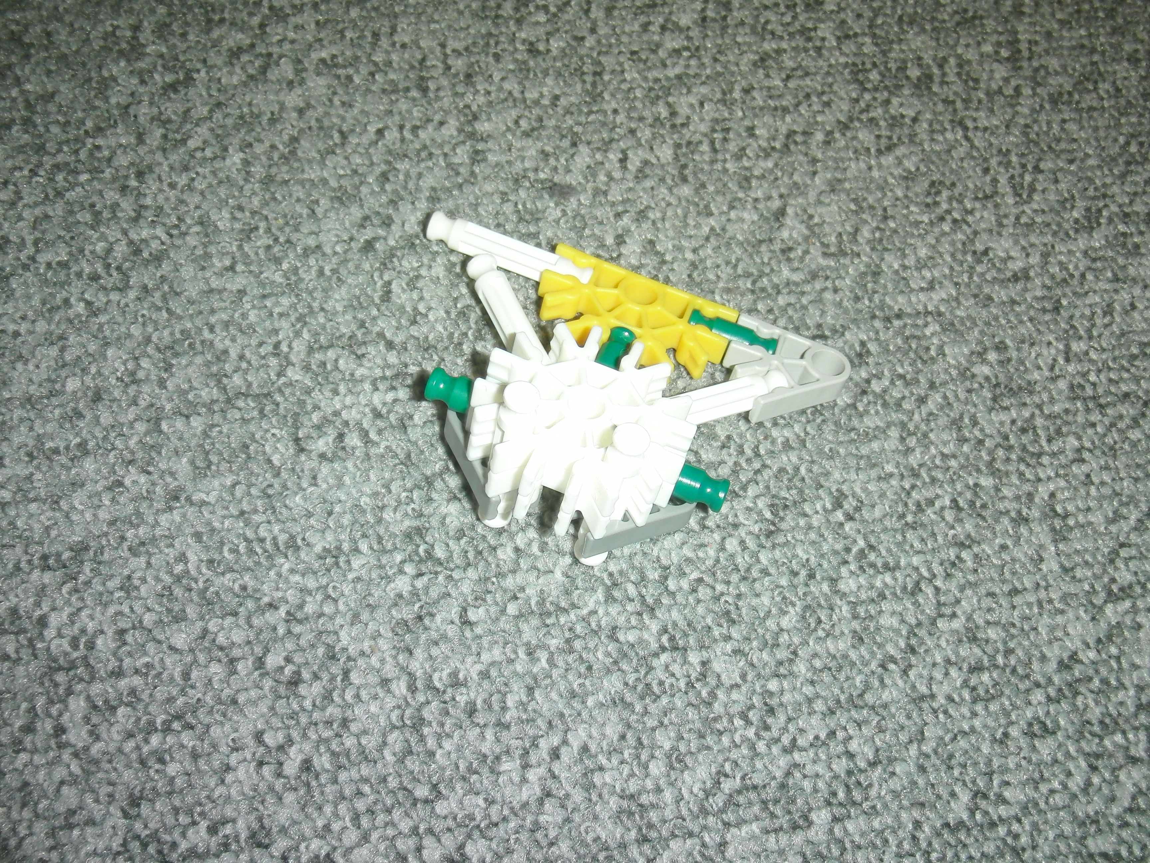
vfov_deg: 37.7
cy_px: 432
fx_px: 1262
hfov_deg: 49.0
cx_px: 575
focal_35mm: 38
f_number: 3.9
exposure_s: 1/40
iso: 100
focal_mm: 6.66
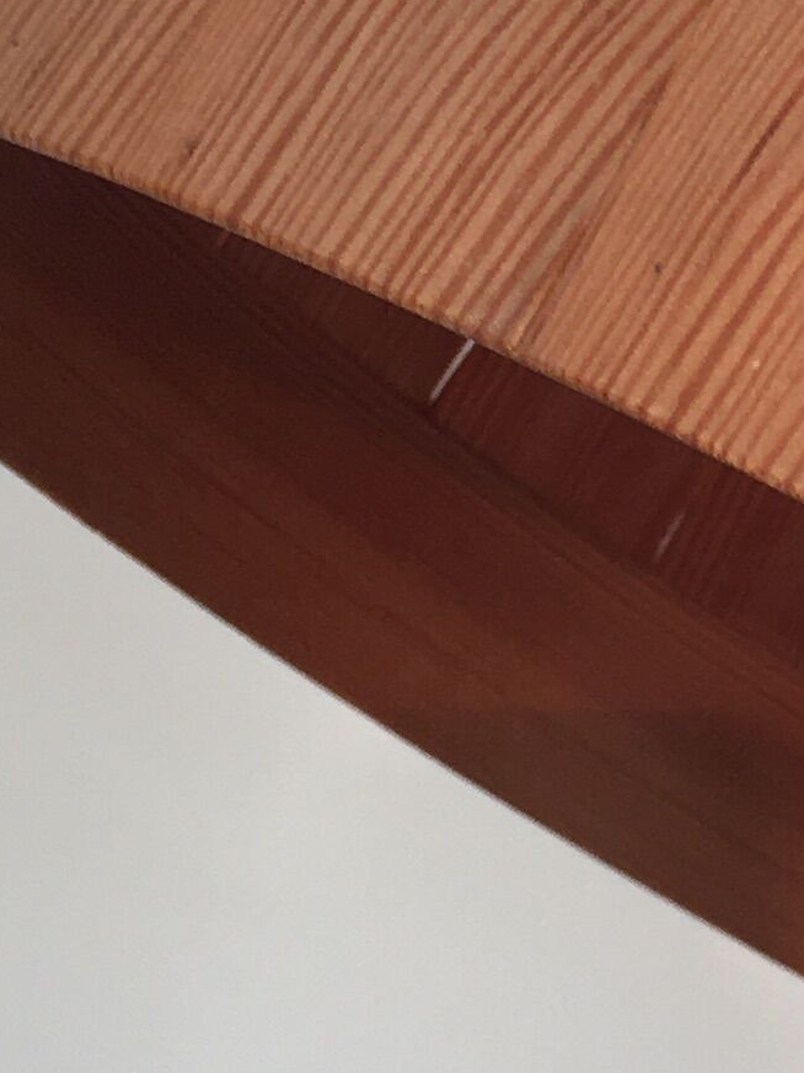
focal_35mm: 134
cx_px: 1309
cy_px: 533
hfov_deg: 10.6
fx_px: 4153
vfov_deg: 14.7
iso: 32
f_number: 2.2
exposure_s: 1/50
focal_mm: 4.15
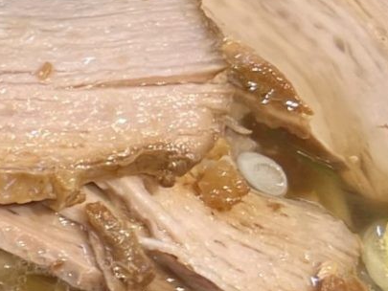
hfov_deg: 10.5
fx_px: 1727
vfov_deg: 9.5
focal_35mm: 154
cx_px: -632
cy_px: 373
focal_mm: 5.7
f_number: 1.5
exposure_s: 1/100
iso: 50
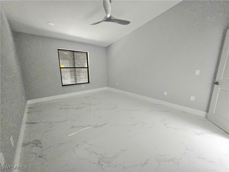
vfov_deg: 89.9
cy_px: 86
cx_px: 114
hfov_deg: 106.2
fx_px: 86
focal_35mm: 13
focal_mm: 1.74
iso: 500
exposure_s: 1/30
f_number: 2.2
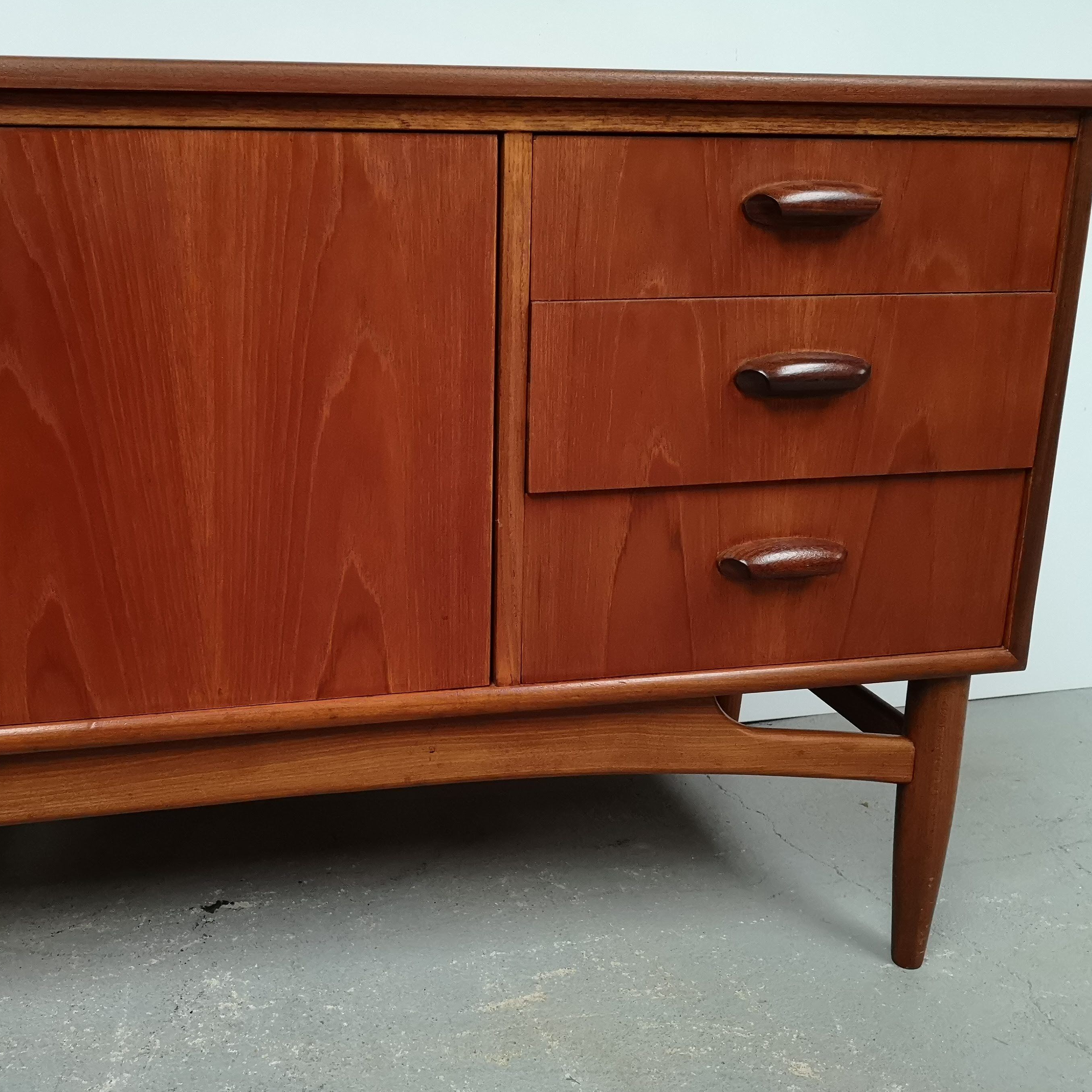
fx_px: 1142
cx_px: 444
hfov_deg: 50.8
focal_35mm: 32
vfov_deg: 51.1
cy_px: 545
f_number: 1.8
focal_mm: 5.58
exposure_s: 1/100
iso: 800
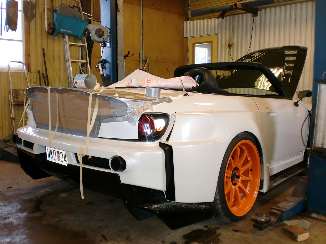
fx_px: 330
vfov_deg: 40.7
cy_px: 122
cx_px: 163
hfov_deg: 52.6
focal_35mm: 35
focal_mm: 6.3
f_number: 3.1
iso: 200
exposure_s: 1/60
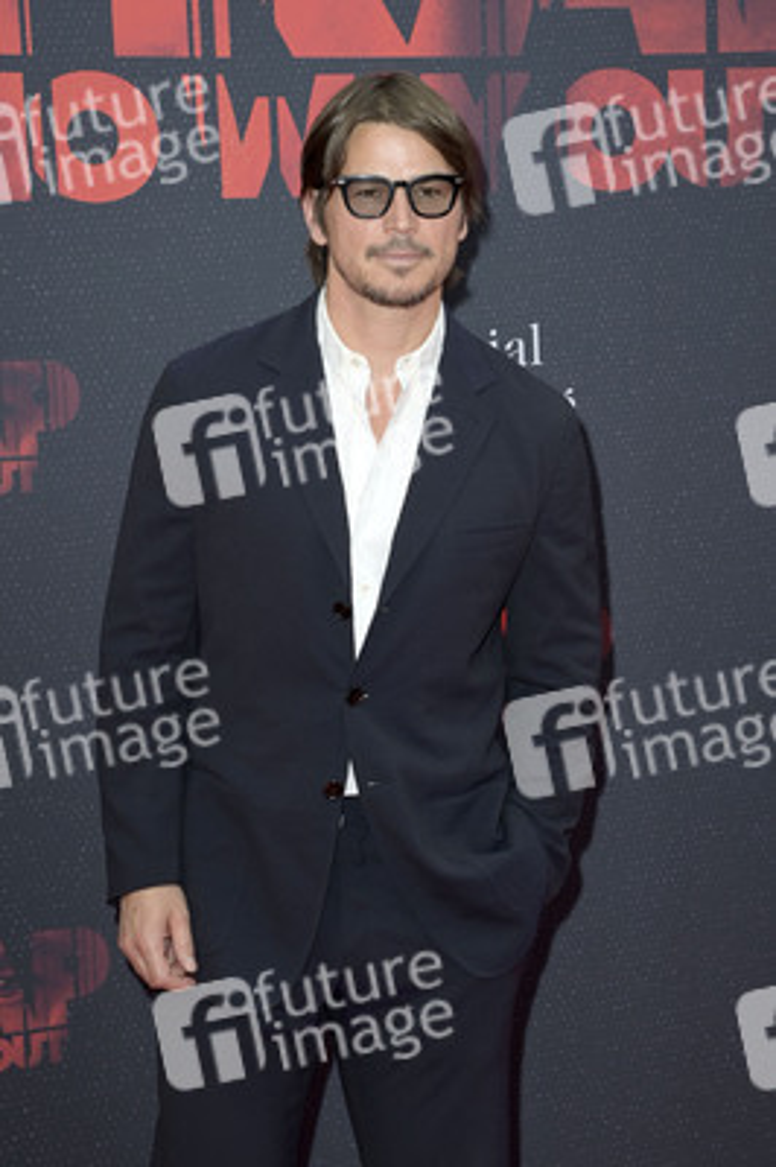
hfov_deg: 16.0
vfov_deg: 23.9
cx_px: 388
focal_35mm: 85
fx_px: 2753
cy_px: 584
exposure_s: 1/250
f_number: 7.1
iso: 400
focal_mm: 85
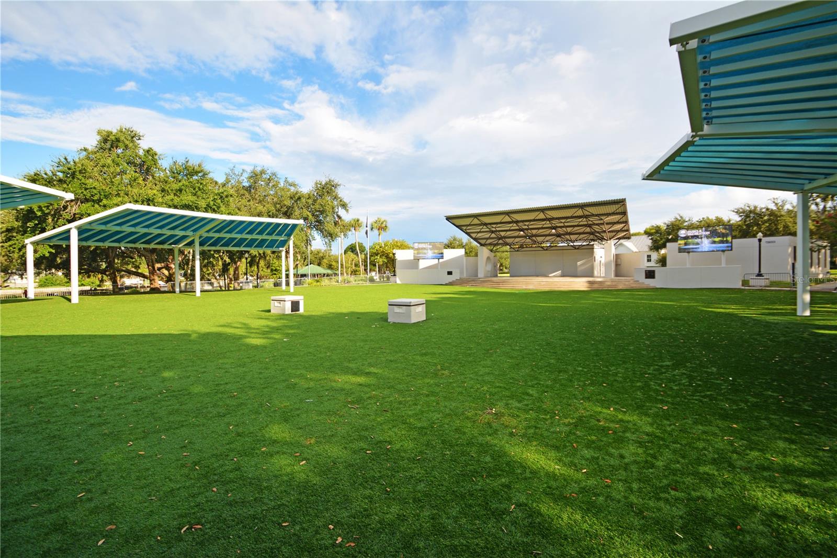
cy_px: 279
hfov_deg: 100.4
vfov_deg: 77.3
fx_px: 349
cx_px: 418
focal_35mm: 15
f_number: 6.3
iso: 100
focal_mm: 10
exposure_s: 1/200
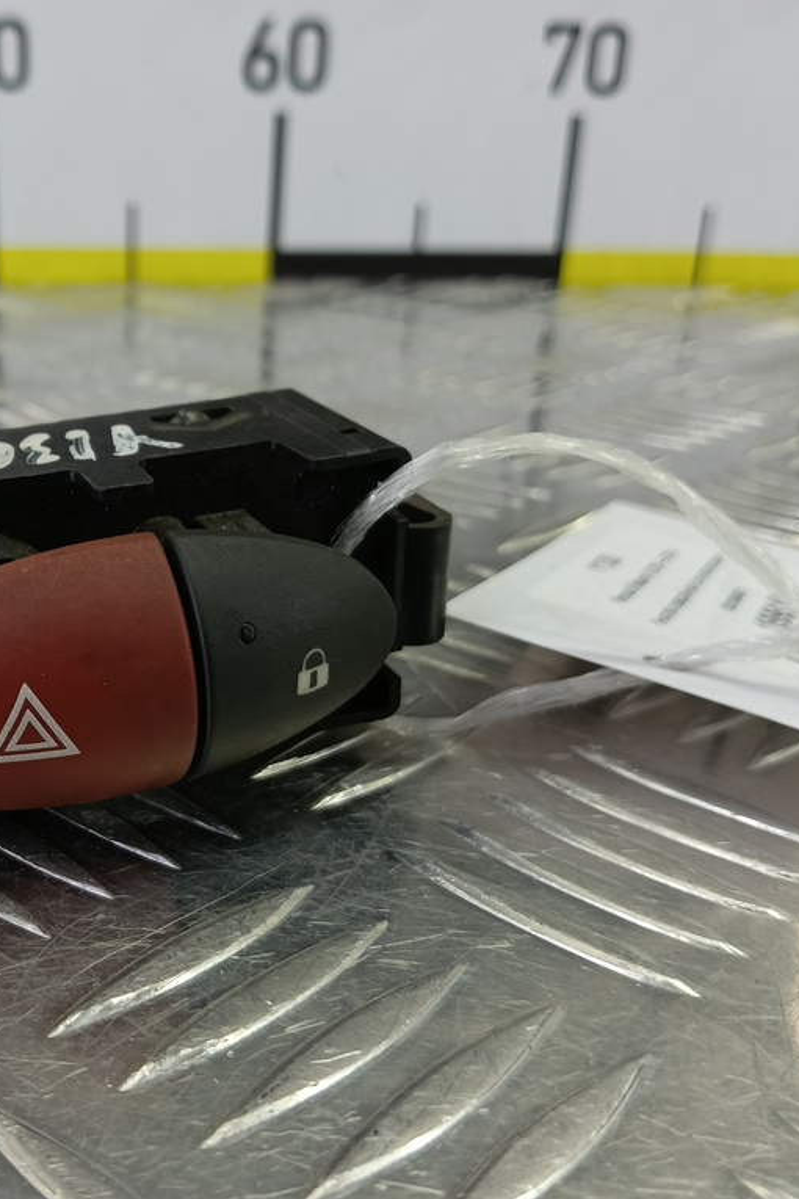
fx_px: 1065
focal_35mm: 32
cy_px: 599
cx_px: 116
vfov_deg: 58.7
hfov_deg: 38.9
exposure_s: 1/50
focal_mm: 4.11
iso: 115
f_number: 1.6
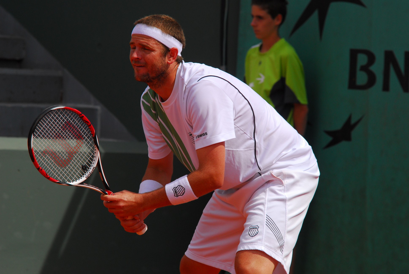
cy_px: 137
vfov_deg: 3.7
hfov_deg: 5.5
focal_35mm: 375
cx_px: 204
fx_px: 4266
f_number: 8
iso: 320
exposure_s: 1/1000
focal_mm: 250
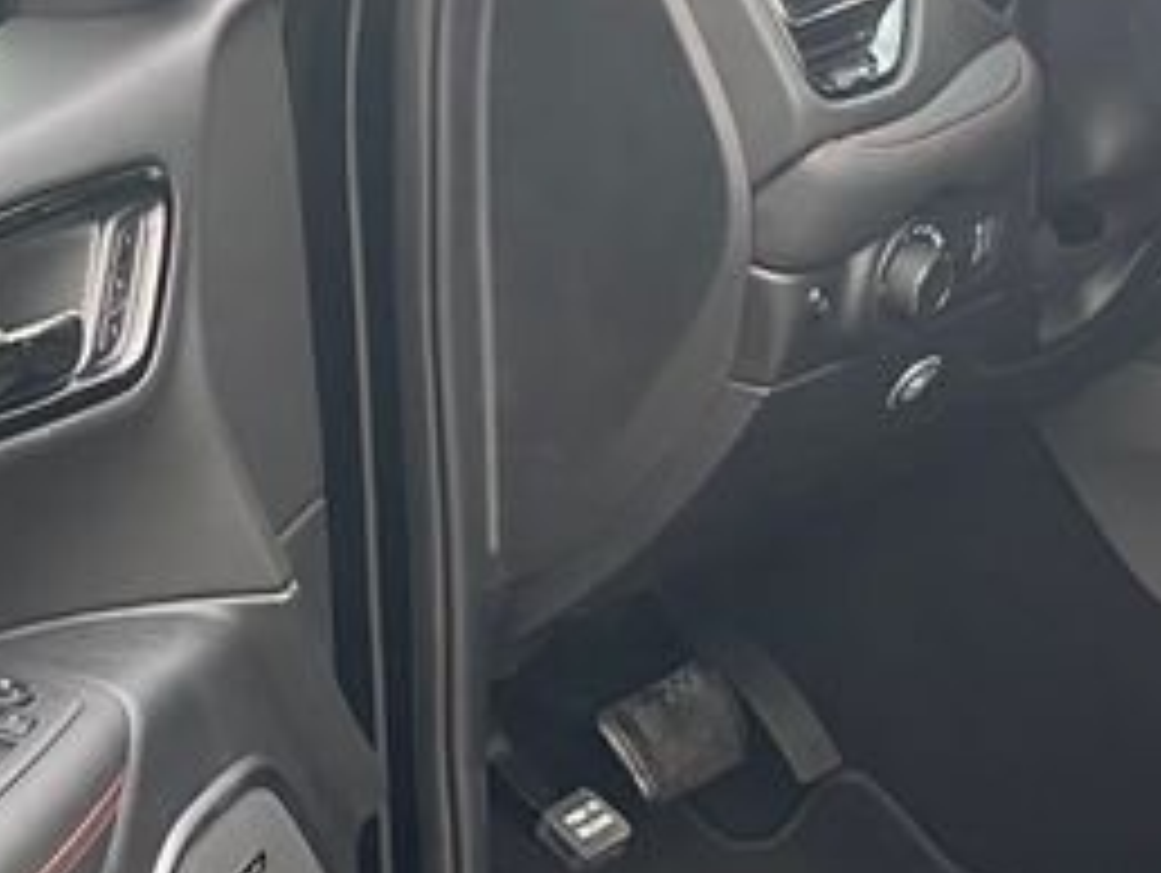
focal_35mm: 111
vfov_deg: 13.3
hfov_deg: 17.6
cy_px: 680
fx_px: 3726
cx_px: 842
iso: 125
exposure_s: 1/60
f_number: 1.8
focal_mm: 3.99
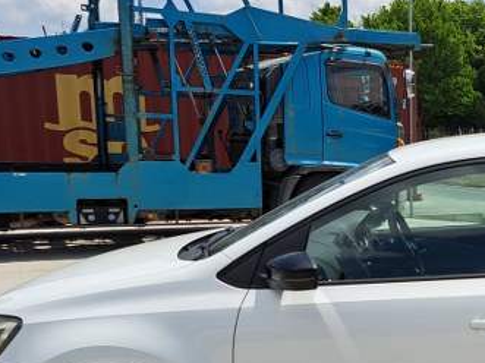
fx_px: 812
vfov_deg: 24.8
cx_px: 462
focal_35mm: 58
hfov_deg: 31.3
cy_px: 296
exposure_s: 1/1587
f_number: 1.8
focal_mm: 5.23
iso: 50
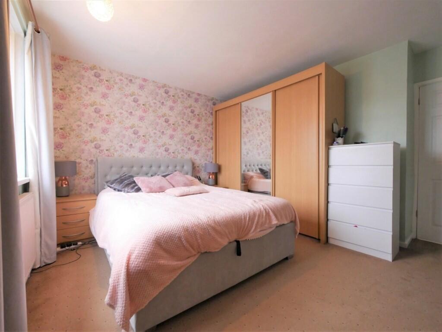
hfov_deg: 102.0
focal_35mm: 14
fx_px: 179
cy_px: 166
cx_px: 221
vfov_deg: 85.7
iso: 1600
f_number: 4
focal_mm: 7
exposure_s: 1/60
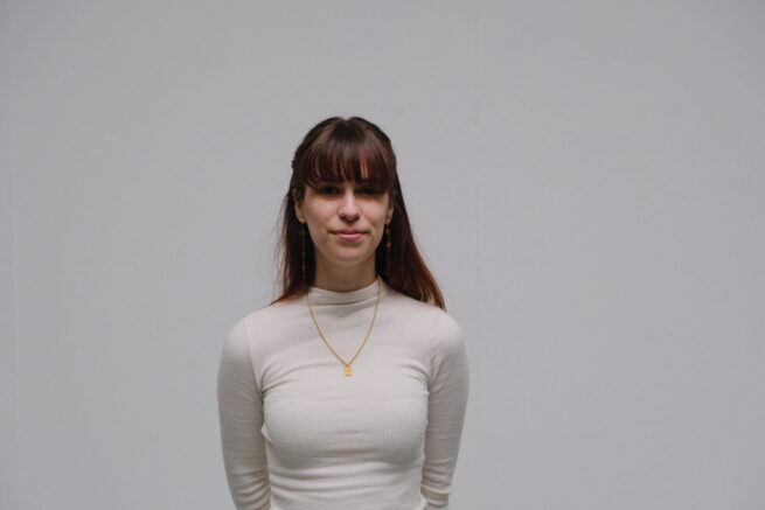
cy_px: 255
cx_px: 382
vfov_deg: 24.2
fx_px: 1190
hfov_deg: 35.6
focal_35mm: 56
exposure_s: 1/300
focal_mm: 37.4
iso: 800
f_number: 3.6
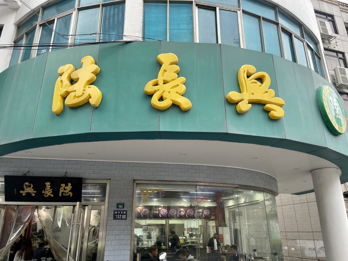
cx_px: 174
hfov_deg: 67.3
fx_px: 261
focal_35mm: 26
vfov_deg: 53.1
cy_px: 130
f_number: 1.6
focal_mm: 5.1
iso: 80
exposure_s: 1/121
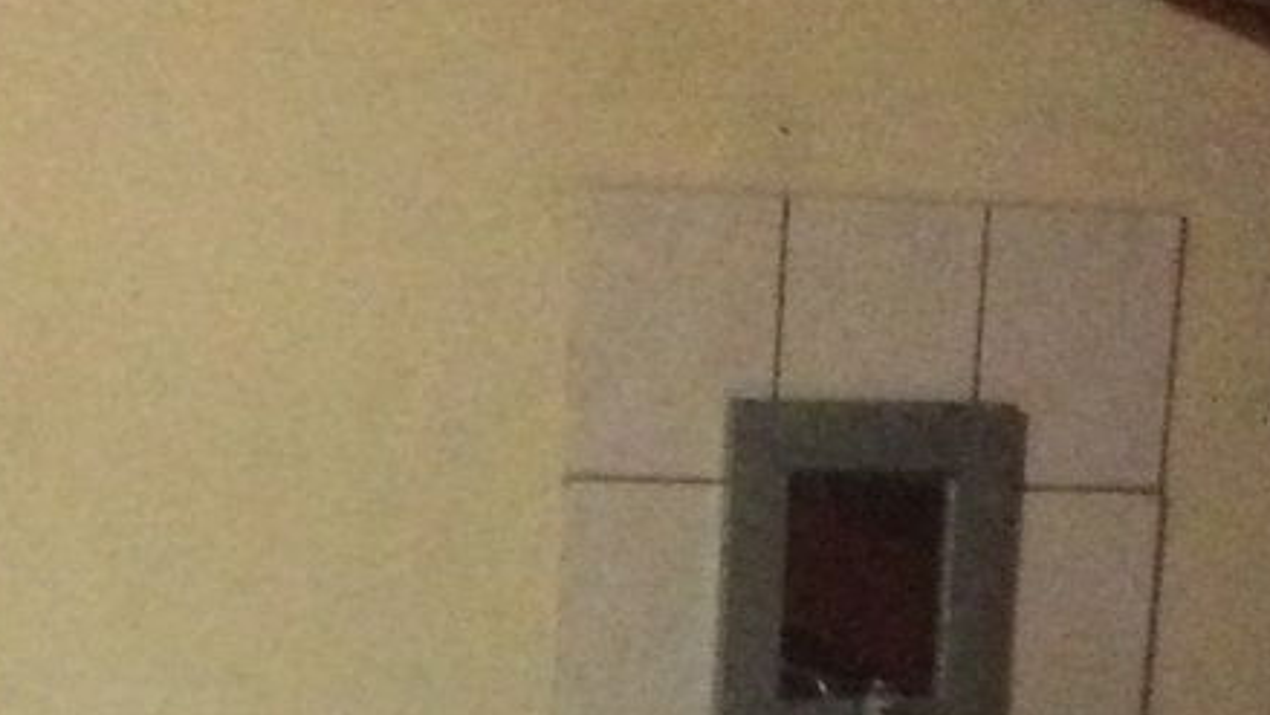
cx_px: 422
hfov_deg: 16.8
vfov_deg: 9.0
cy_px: 1460
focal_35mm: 127
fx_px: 4277
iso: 400
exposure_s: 1/17
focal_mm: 3.3
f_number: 2.4
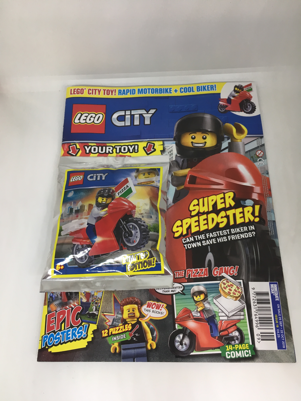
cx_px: 150
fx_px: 336
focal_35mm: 29
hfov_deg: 48.2
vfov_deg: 61.7
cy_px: 200
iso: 32
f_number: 2.2
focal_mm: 4.15
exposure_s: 1/33
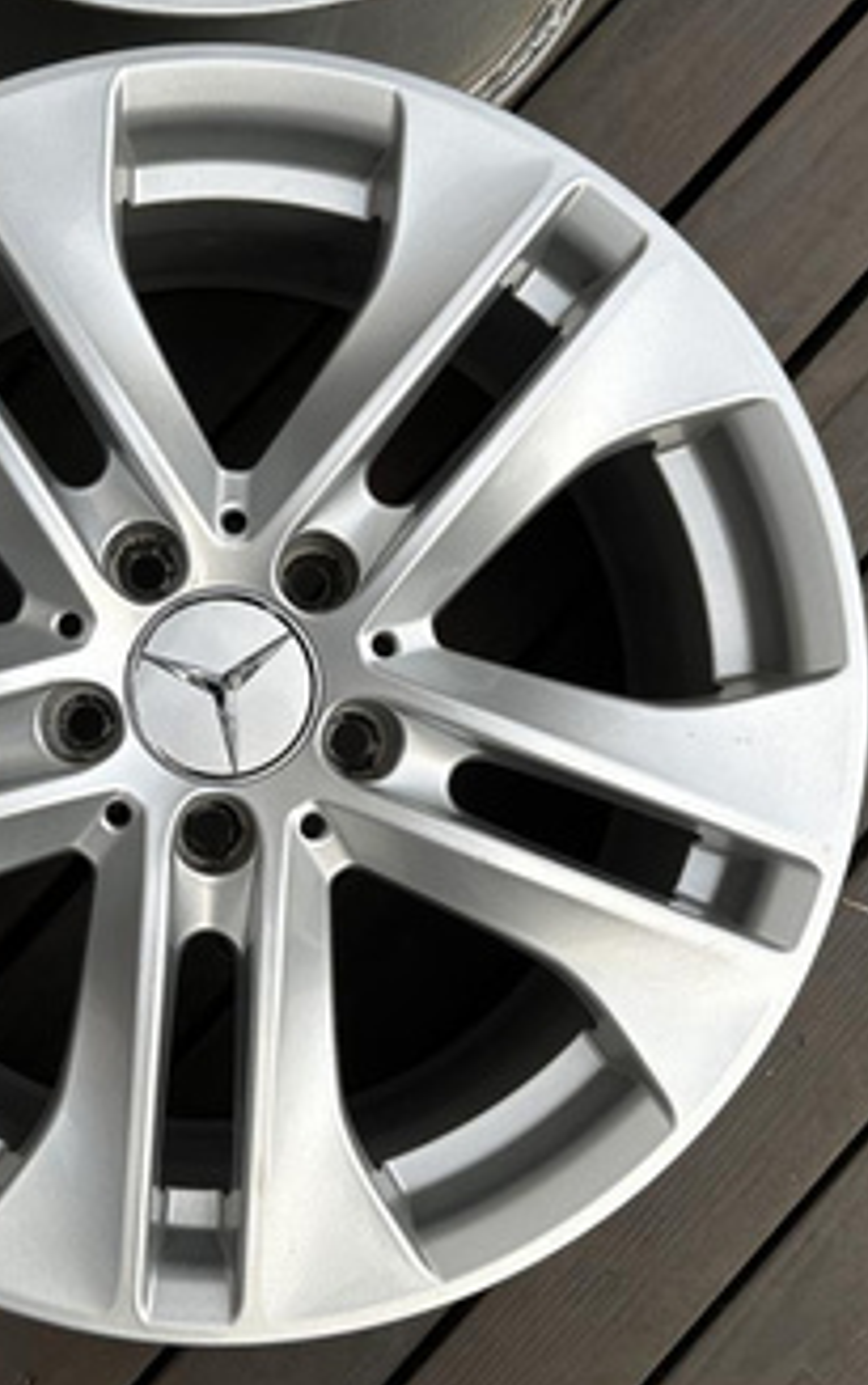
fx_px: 1322
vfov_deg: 55.3
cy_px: 695
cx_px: 212
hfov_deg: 35.5
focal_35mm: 35
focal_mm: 6.86
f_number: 1.78
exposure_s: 1/406
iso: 80
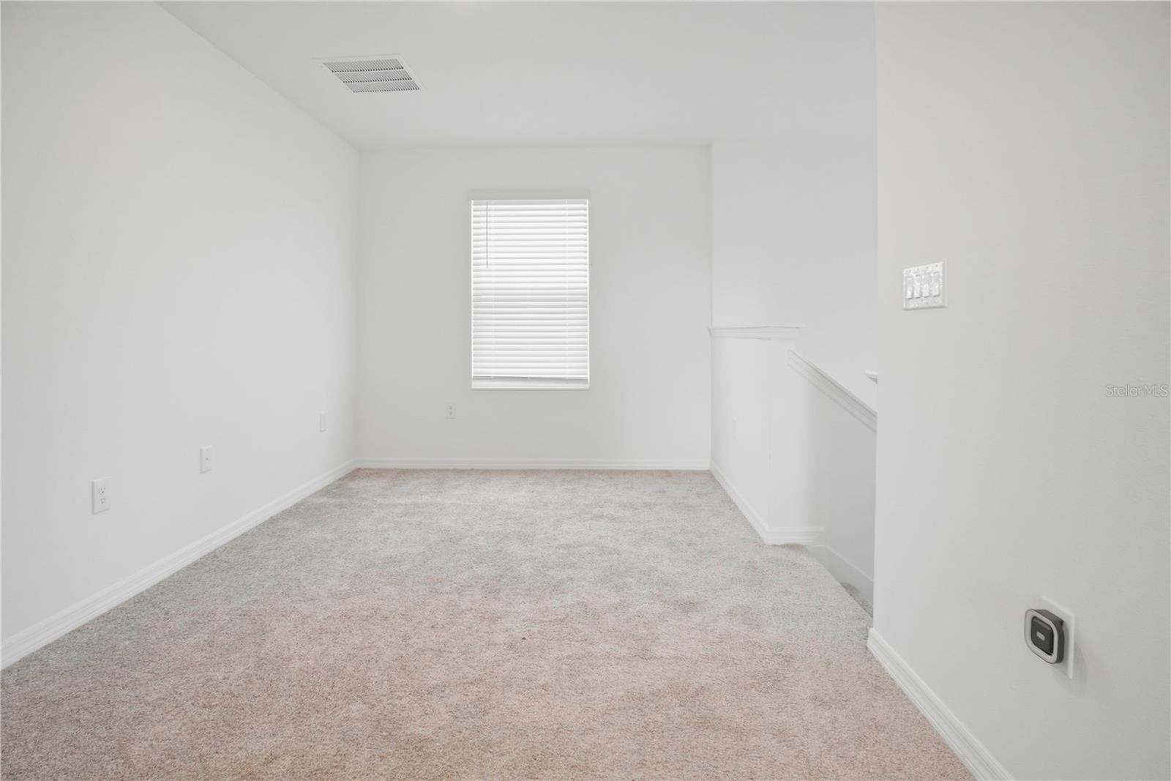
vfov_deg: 72.1
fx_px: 537
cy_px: 390
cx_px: 586
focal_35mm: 16
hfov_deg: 95.0
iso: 800
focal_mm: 11
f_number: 5
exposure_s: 1/30
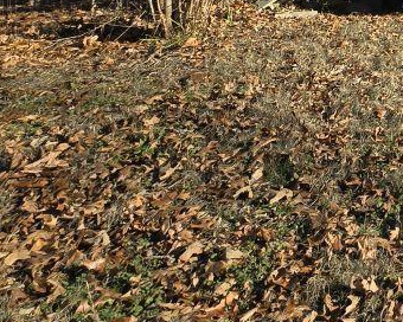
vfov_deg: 23.5
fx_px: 608
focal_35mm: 51
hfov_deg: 26.2
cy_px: -166
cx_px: 613
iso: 50
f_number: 2.2
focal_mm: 2.2
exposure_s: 1/1484
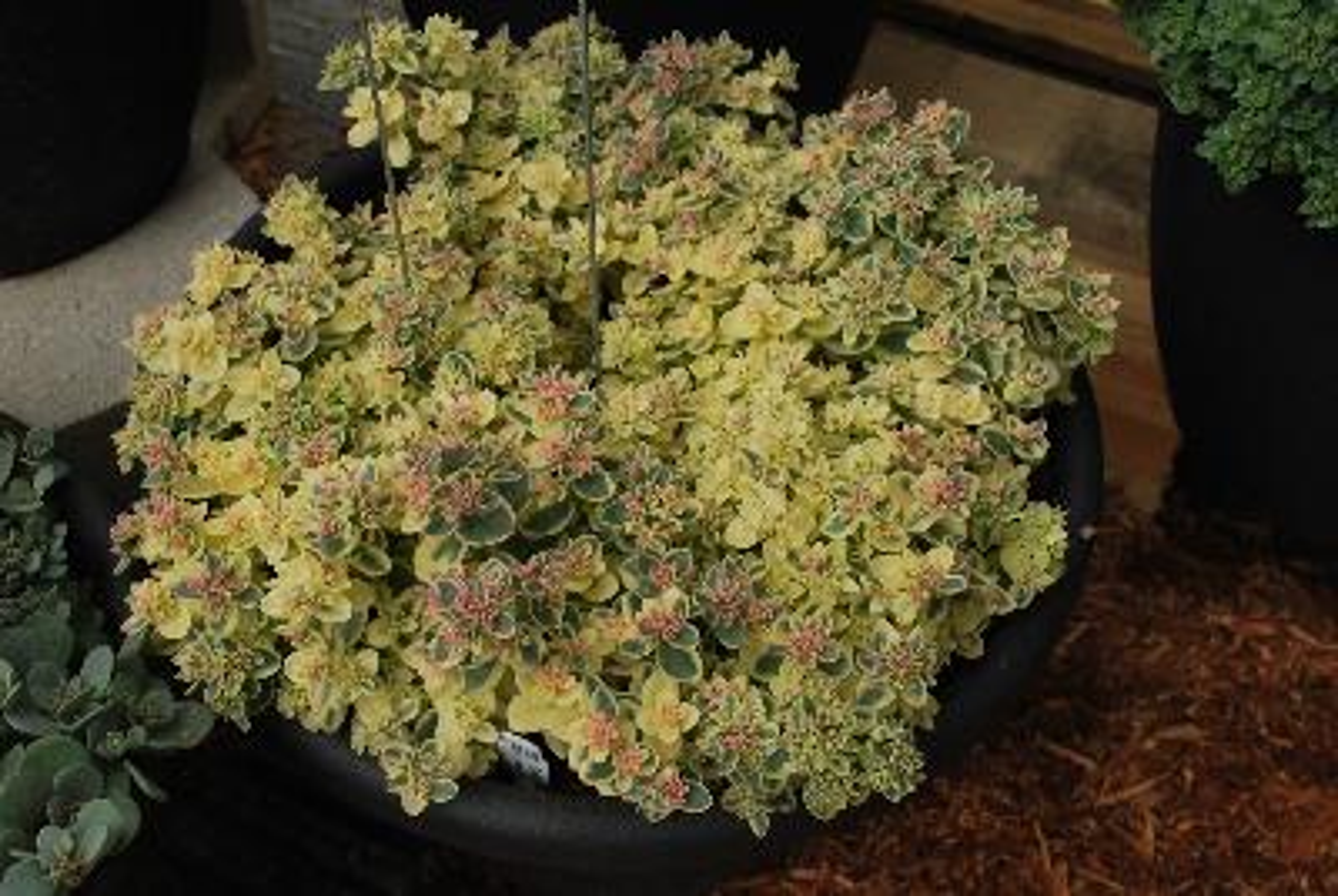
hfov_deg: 49.5
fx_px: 1452
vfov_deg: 34.3
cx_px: 669
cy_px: 448
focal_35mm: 39
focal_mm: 26
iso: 110
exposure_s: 1/60
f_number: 8
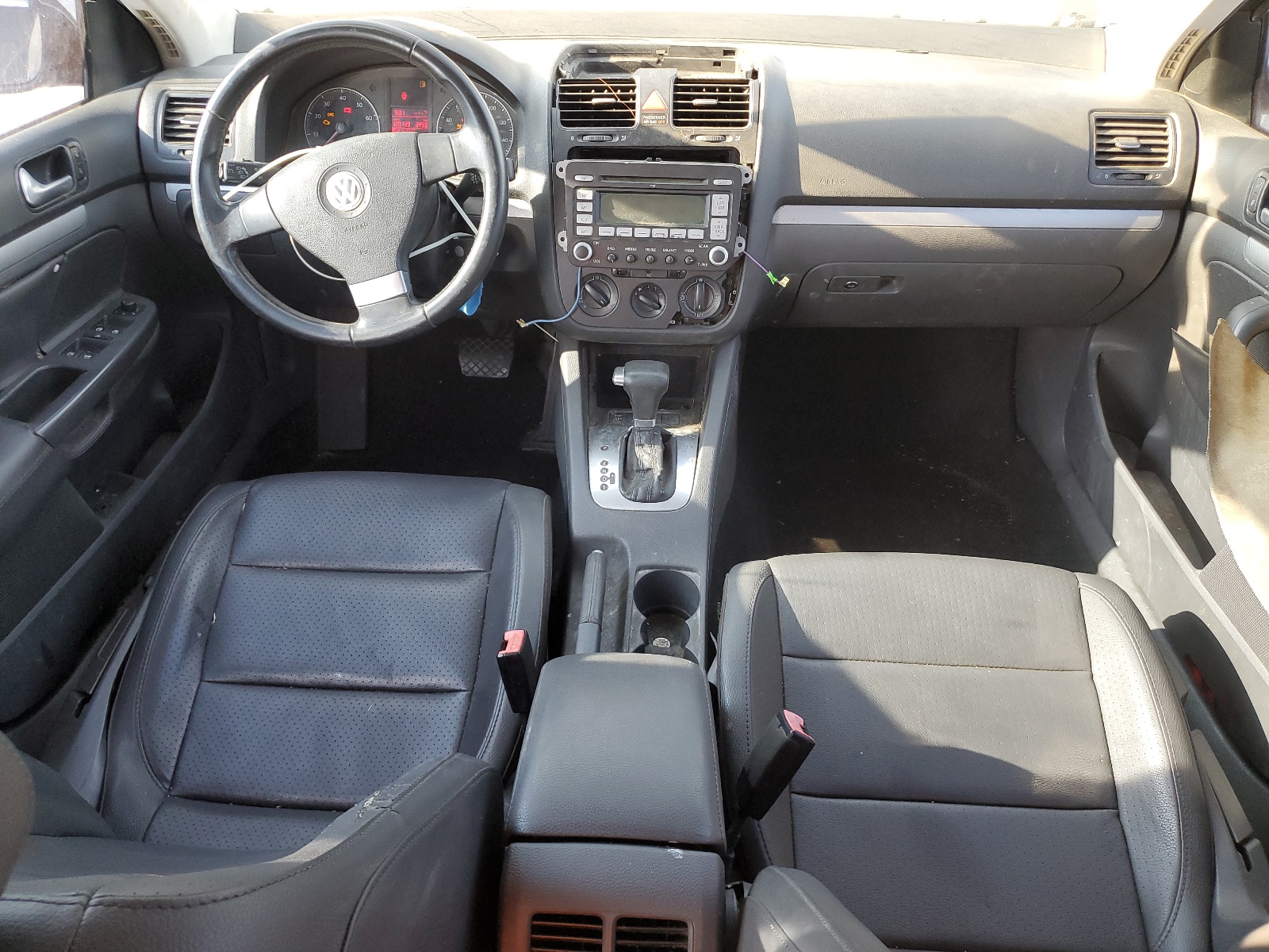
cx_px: 634
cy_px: 476
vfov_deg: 53.1
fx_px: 953
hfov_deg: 67.3
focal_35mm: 26
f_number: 1.5
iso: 80
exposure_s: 1/120
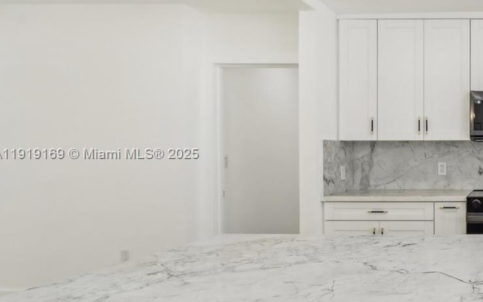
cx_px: 512
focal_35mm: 33
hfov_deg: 45.9
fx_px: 435
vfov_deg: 38.3
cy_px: 155
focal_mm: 15
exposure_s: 1/30
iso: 100
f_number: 8
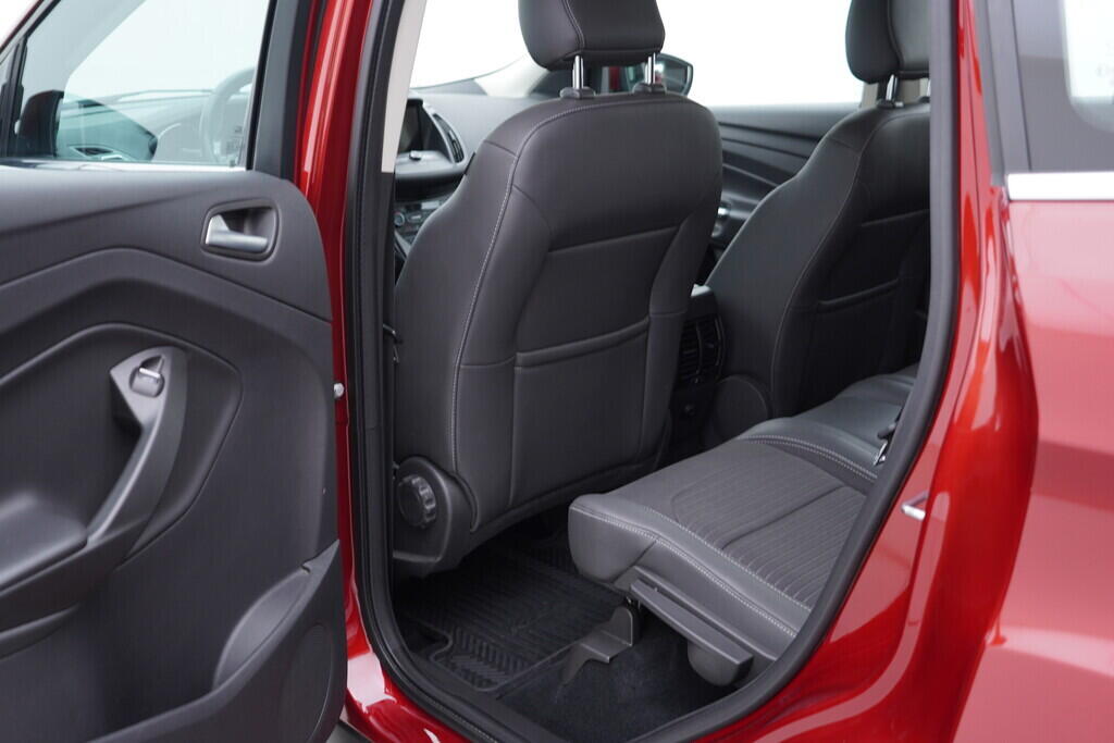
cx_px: 557
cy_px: 372
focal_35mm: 36
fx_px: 1114
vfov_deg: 36.9
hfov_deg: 53.1
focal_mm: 24
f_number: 2.8
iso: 160
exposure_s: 1/40
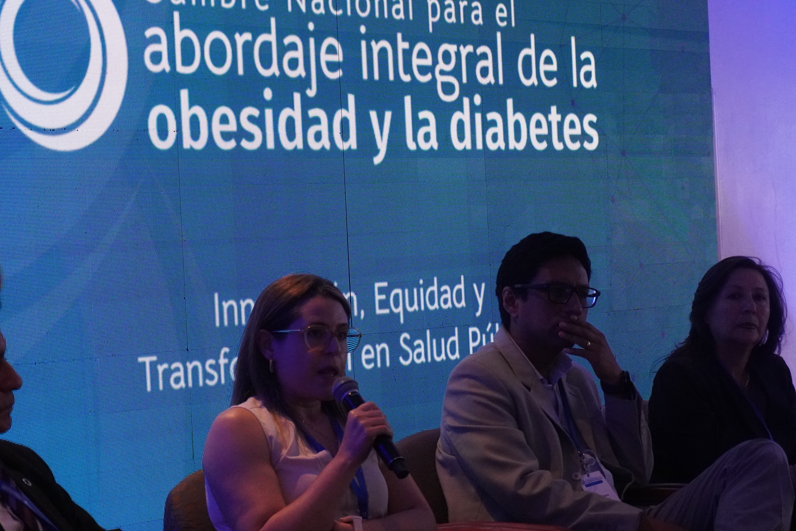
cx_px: 405
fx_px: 1813
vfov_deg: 16.7
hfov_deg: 24.8
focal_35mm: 82
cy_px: 277
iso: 5000
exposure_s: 1/160
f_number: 5.6
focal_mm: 50
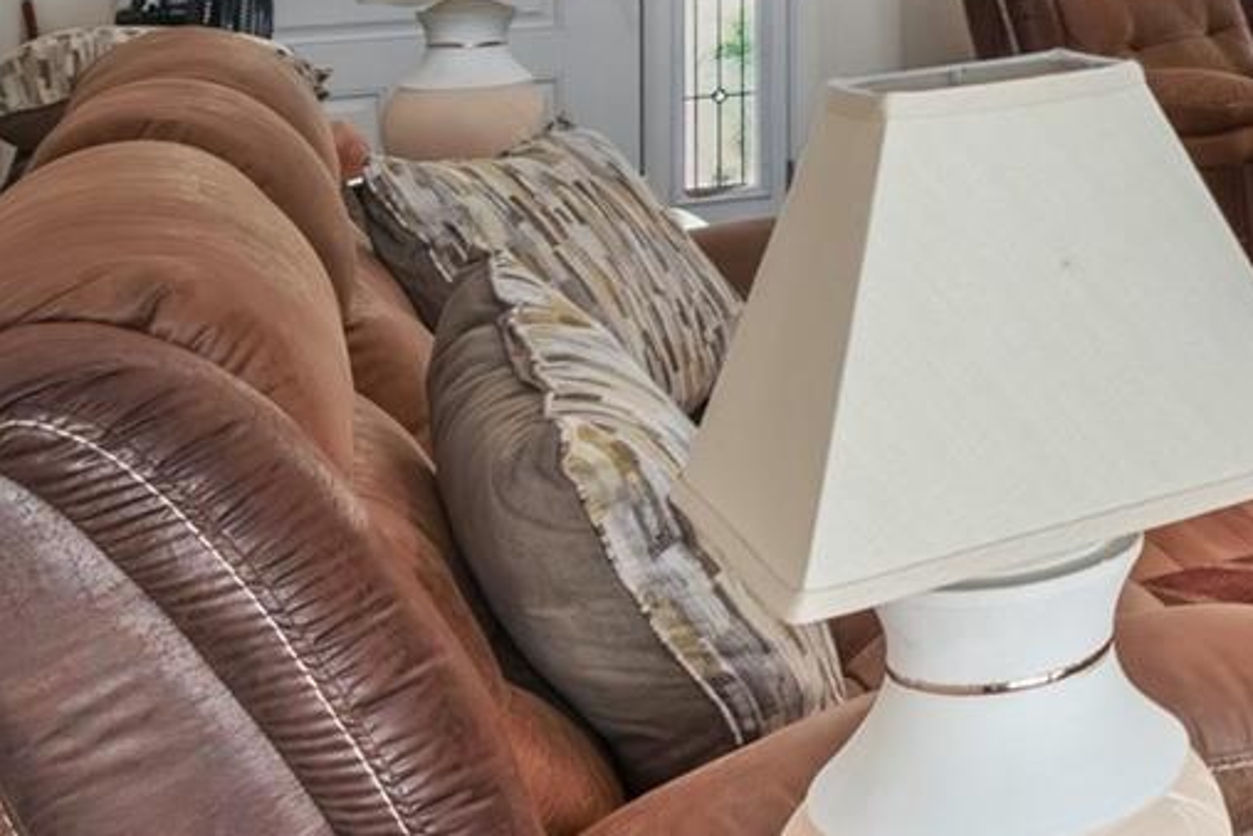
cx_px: 1737
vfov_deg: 20.2
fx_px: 2143
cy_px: -260
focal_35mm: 62
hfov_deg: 26.3
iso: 250
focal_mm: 13
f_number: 9
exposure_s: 1/3
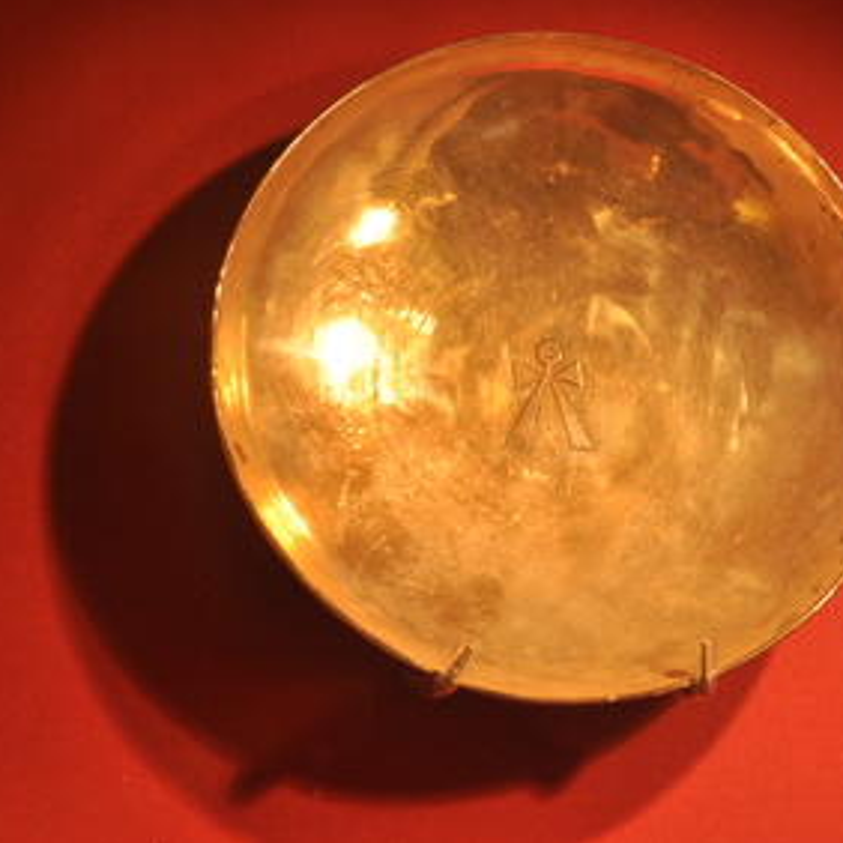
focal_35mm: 62
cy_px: 413
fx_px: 1699
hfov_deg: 27.7
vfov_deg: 27.9
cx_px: 541
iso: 640
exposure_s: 1/40
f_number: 4
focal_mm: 31
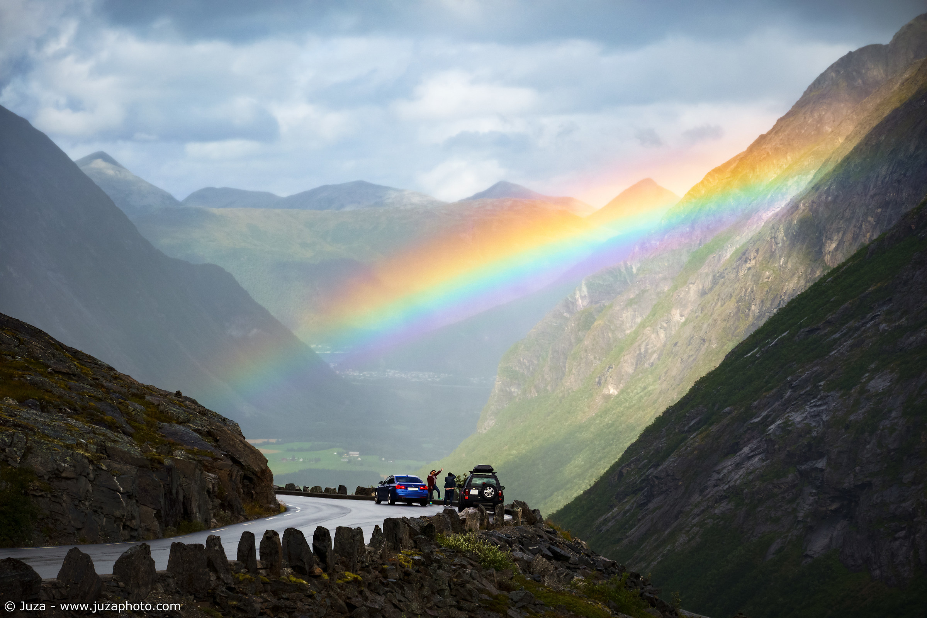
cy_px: 309
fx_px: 2626
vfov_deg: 13.4
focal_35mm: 102
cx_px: 464
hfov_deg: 20.0
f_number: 4.5
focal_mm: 37.41
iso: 80
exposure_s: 1/500
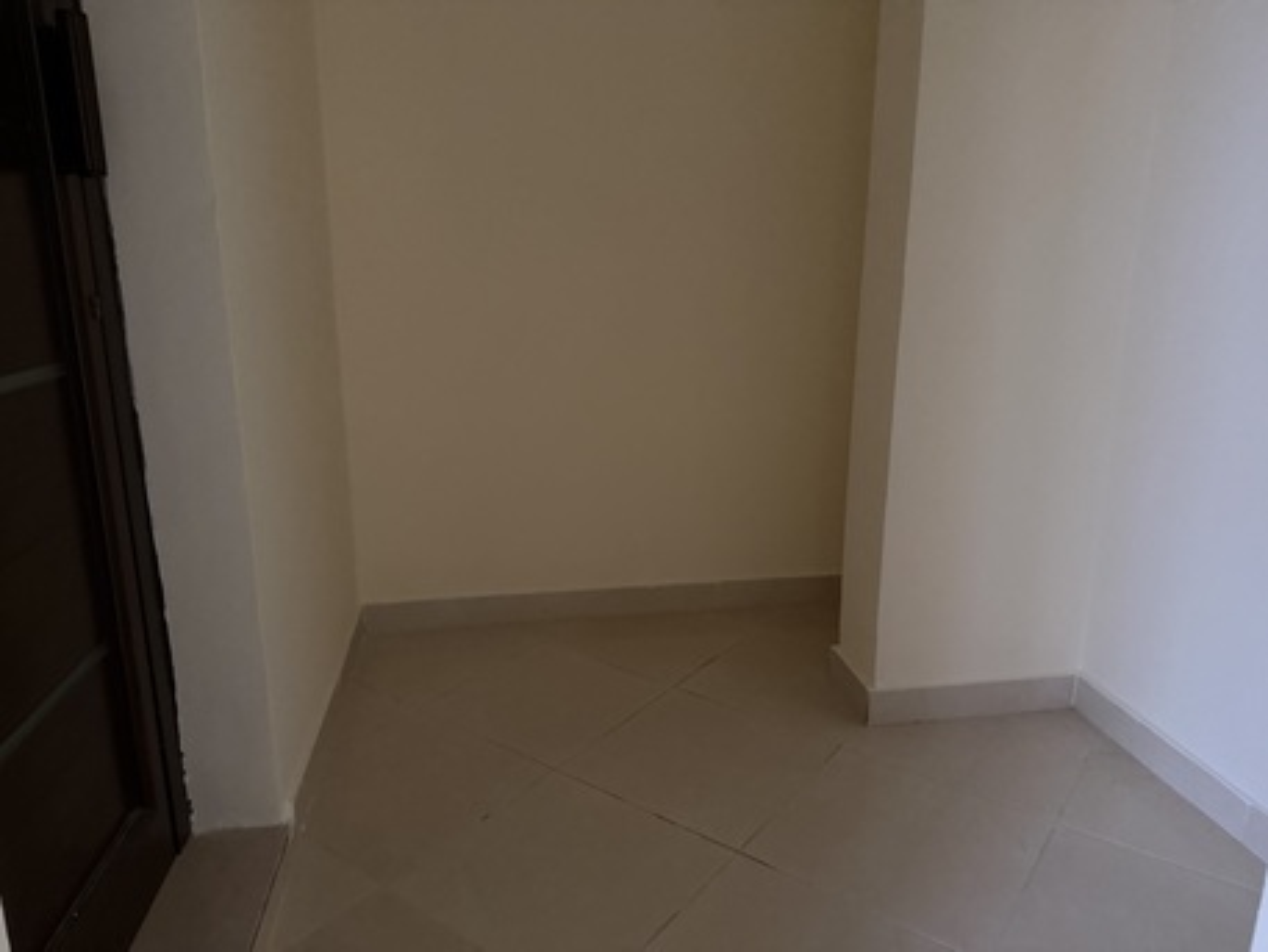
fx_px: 879
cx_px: 634
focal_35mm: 24
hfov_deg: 71.6
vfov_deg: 56.8
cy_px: 476
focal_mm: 6.76
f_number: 1.78
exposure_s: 1/30
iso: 1000
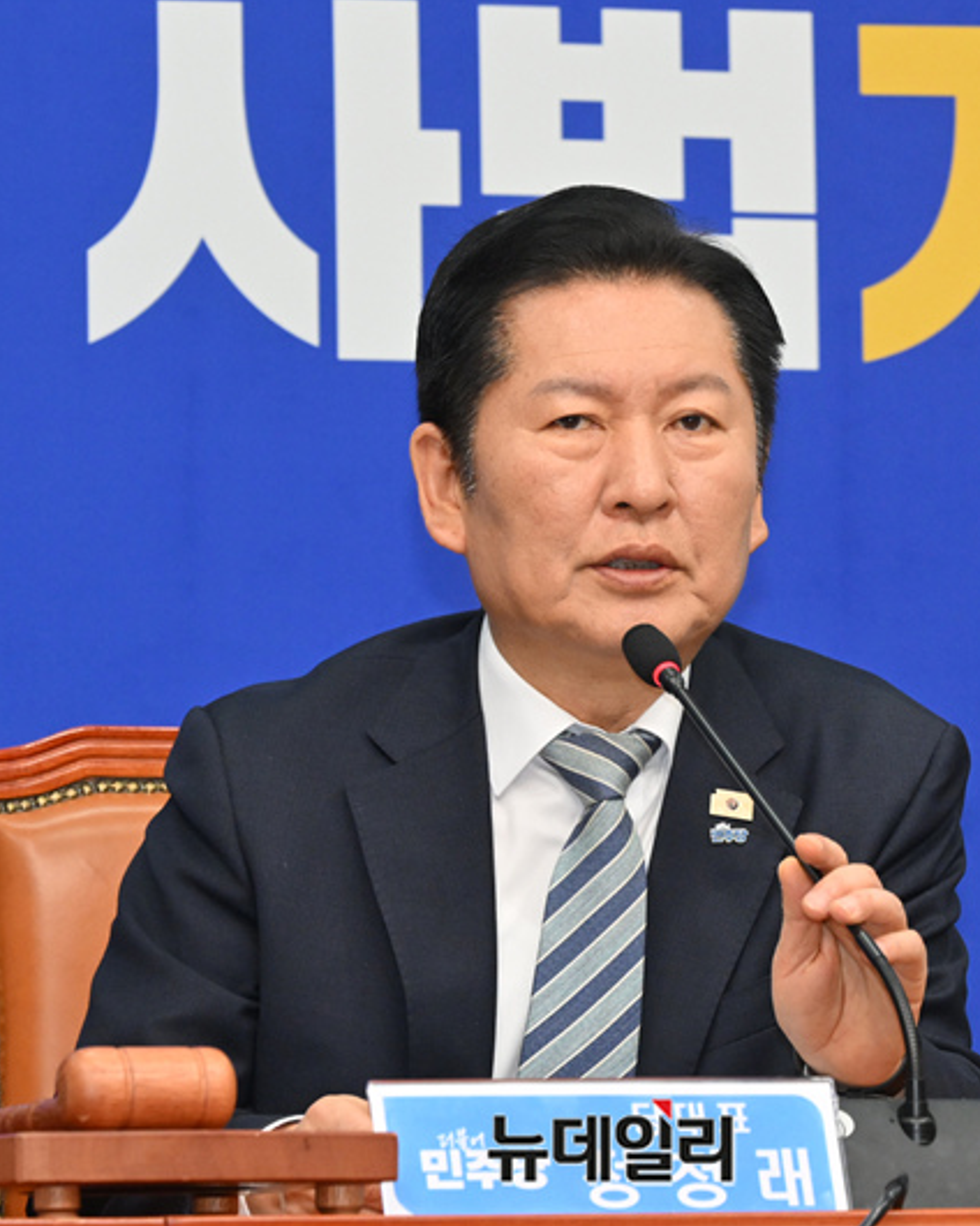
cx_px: 608
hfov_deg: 9.1
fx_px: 6163
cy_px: 613
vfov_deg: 11.4
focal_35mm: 170
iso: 1600
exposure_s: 1/250
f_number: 6.3
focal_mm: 120
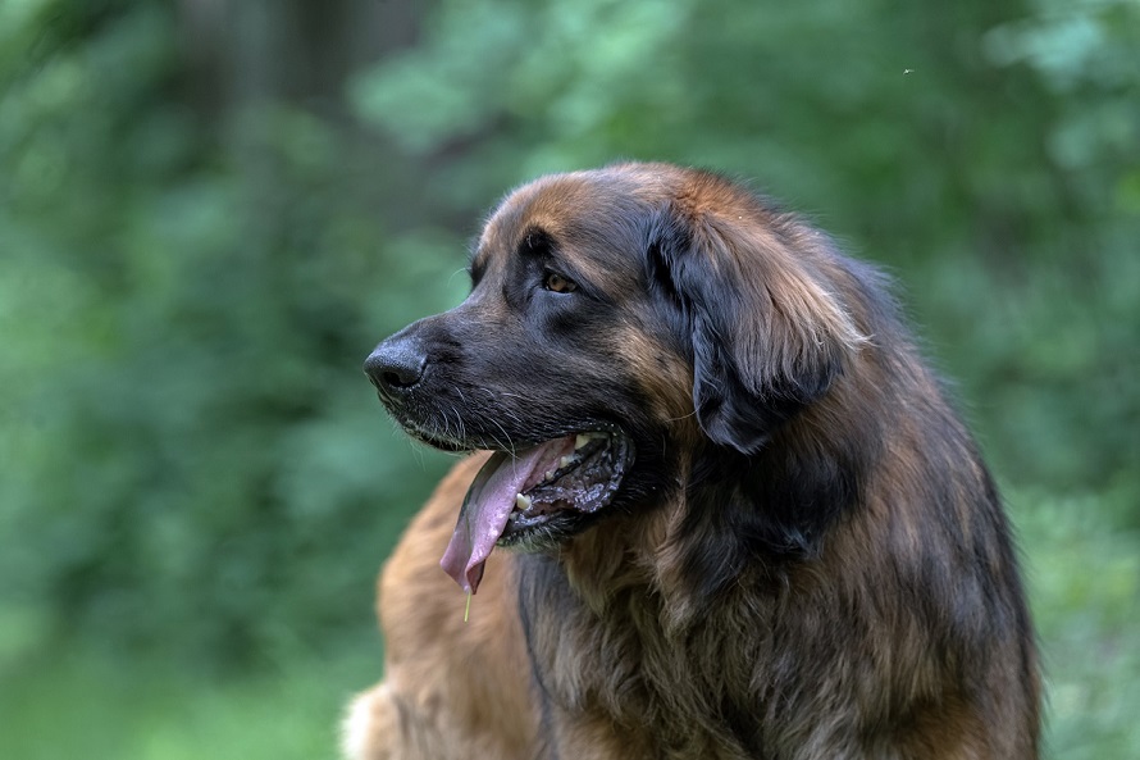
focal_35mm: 240
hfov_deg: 8.6
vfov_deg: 5.7
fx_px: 7598
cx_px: 570
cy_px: 380
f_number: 5.6
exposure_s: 1/1600
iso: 4000
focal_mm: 240
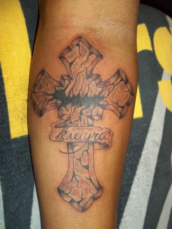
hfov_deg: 39.7
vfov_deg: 51.4
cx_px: 86
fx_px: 239
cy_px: 114
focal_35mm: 36
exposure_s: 1/30
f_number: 3.1
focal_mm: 6.5
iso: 80
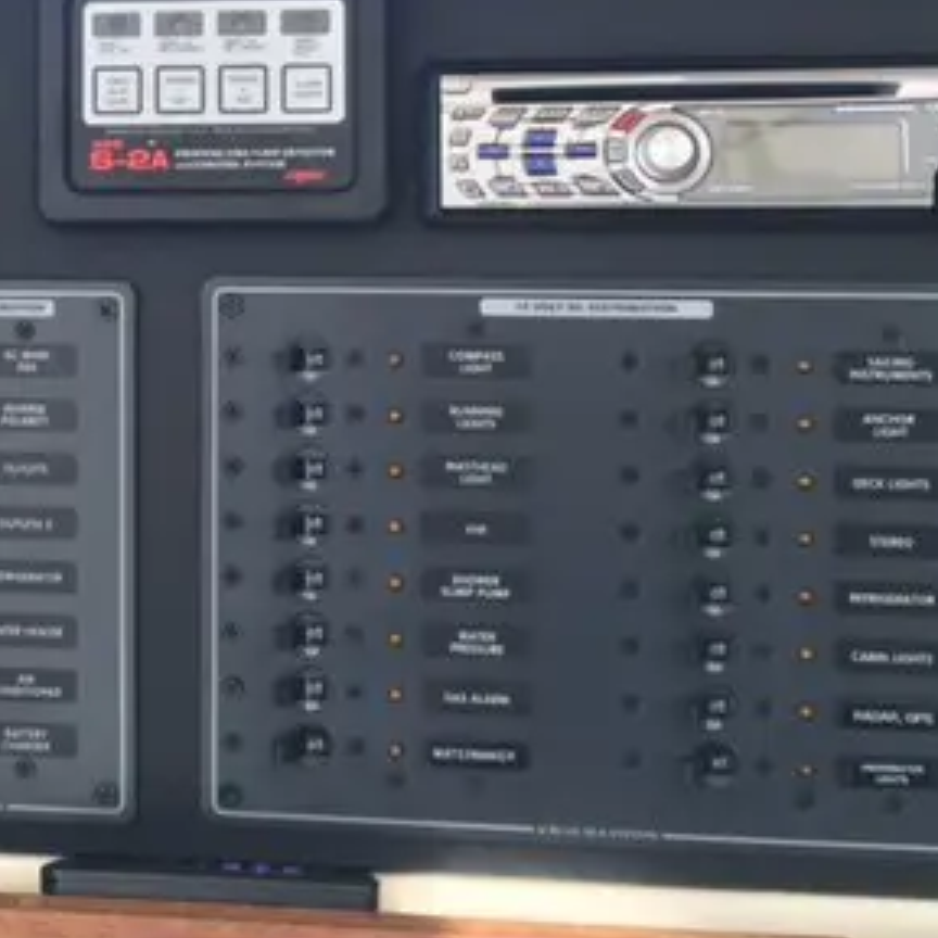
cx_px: 88
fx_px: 1747
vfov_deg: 29.5
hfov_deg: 28.8
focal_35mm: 57
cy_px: 218
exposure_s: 1/60
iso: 40
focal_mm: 4.15
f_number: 2.2
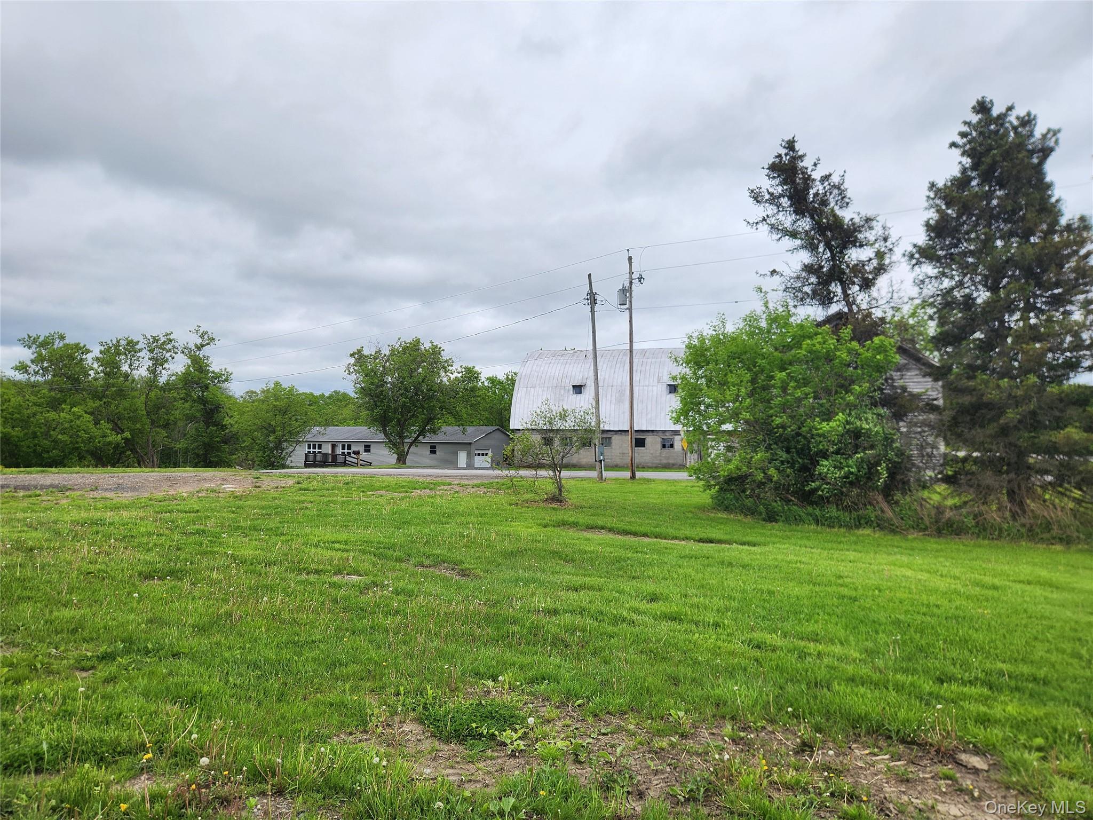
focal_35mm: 23
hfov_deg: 73.9
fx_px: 726
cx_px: 546
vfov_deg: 58.9
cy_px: 410
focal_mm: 5.4
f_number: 1.8
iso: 20
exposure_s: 1/522
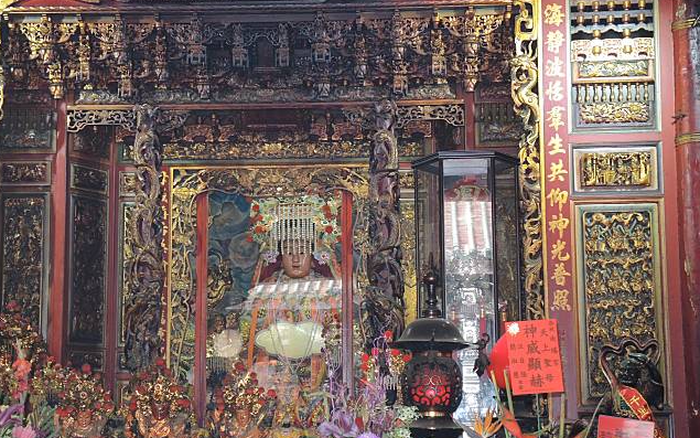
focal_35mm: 71
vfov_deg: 18.3
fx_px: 1355
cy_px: 243
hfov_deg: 29.0
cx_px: 349
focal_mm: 14.1
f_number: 3.2
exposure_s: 1/125
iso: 640
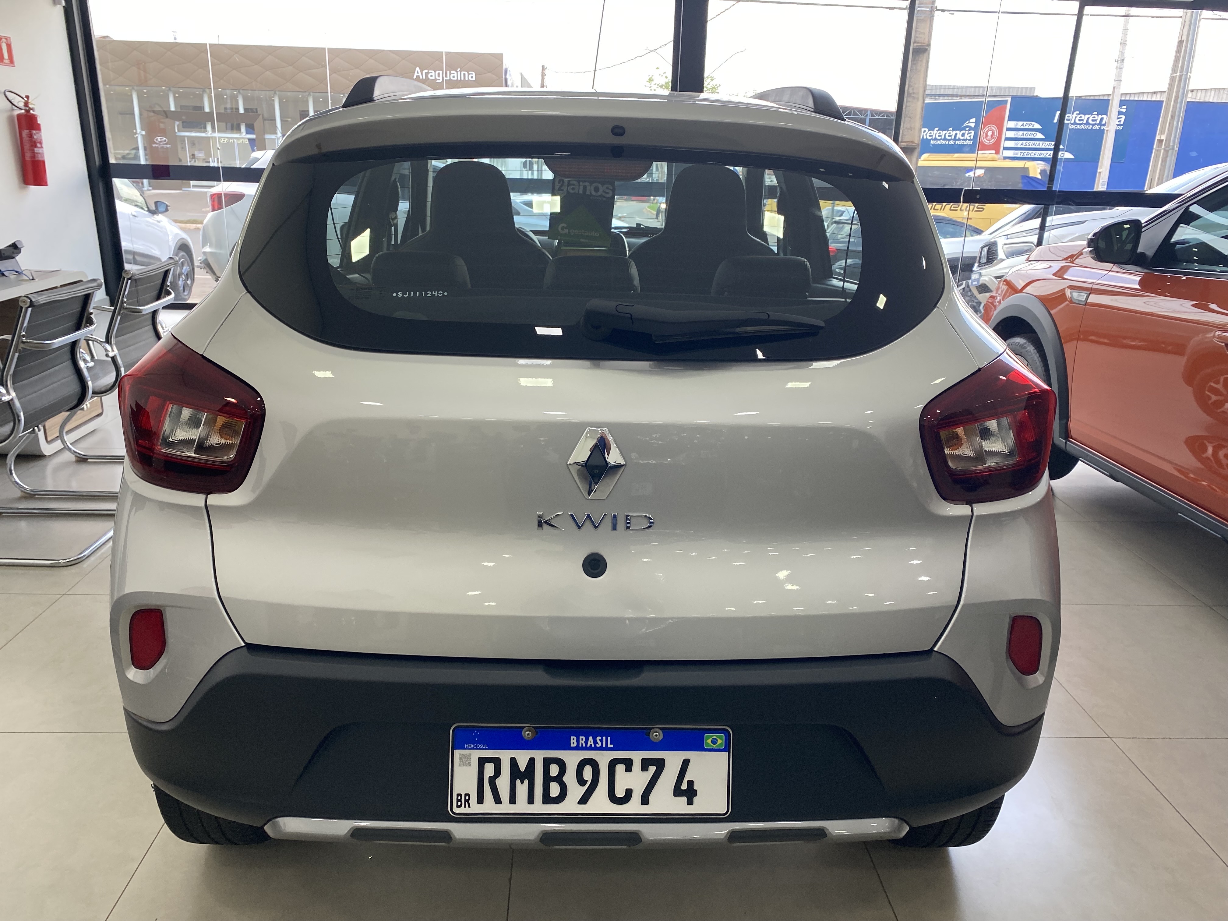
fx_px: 922
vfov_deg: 53.1
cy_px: 460
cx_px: 614
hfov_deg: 67.3
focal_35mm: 26
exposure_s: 1/122
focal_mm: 4.25
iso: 100
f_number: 1.8
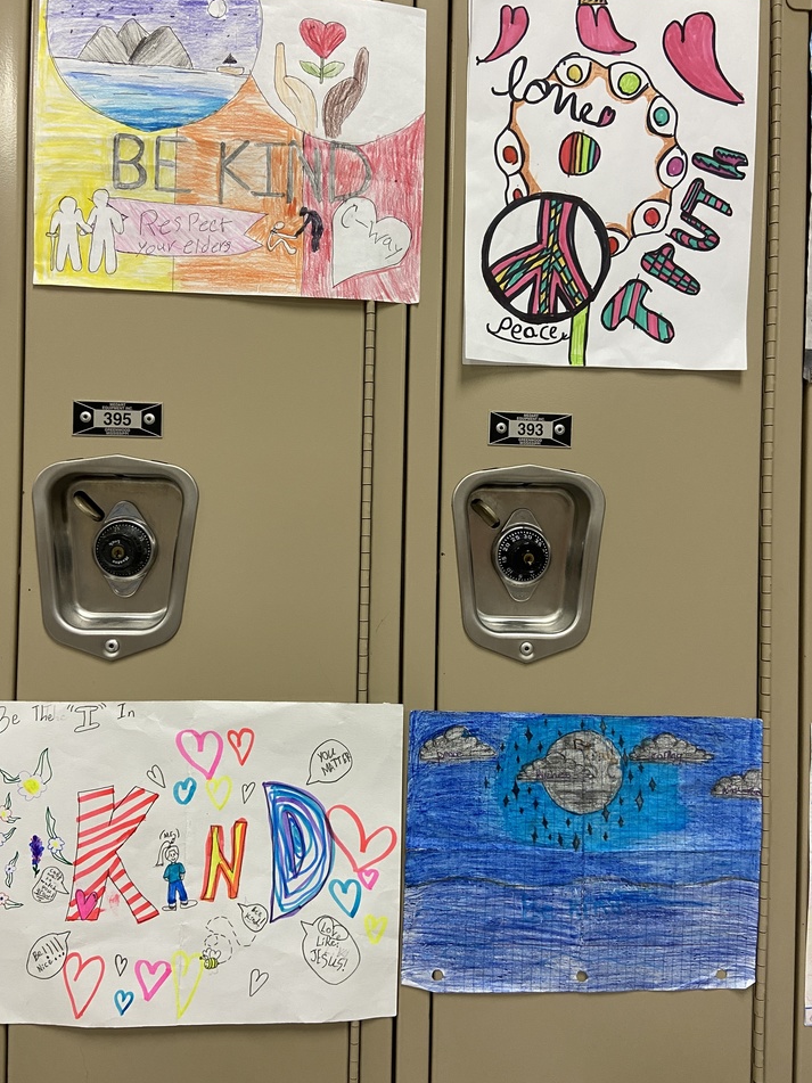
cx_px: 383
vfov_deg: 63.4
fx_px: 876
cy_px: 518
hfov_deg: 49.7
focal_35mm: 28
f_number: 1.8
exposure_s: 1/60
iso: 160
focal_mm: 4.25
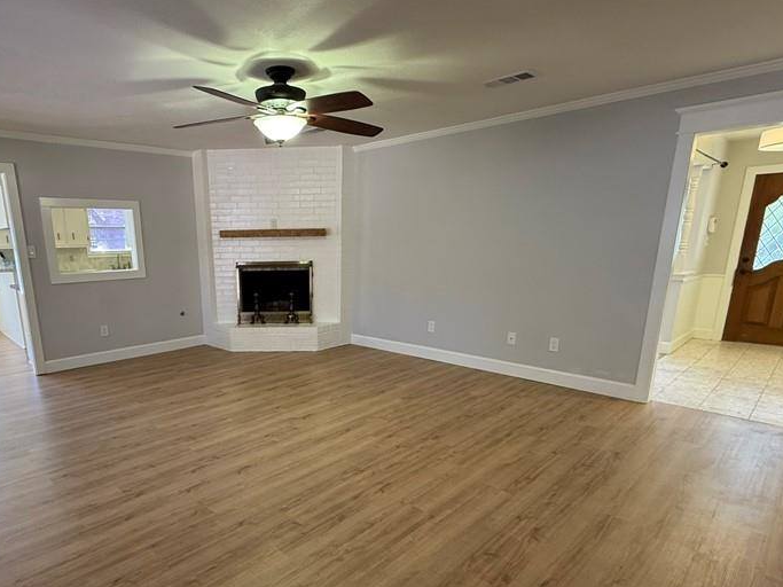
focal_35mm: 21
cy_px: 359
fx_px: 475
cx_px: 299
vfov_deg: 62.7
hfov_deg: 77.7
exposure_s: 1/60
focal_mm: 2.22
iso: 200
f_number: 2.2
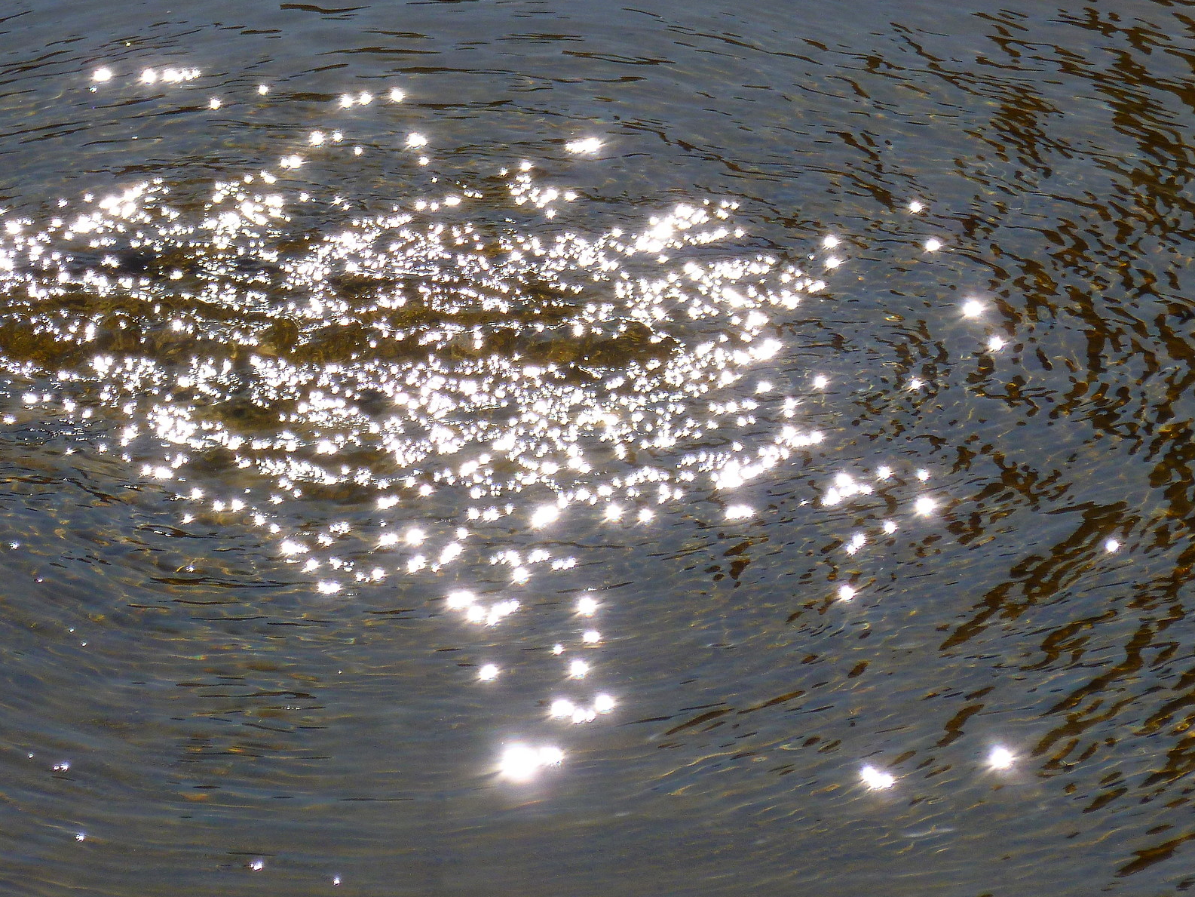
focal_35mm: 318
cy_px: 362
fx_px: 10979
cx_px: 446
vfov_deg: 4.7
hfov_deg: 6.2
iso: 100
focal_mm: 37.4
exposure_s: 1/1000
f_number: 5.8
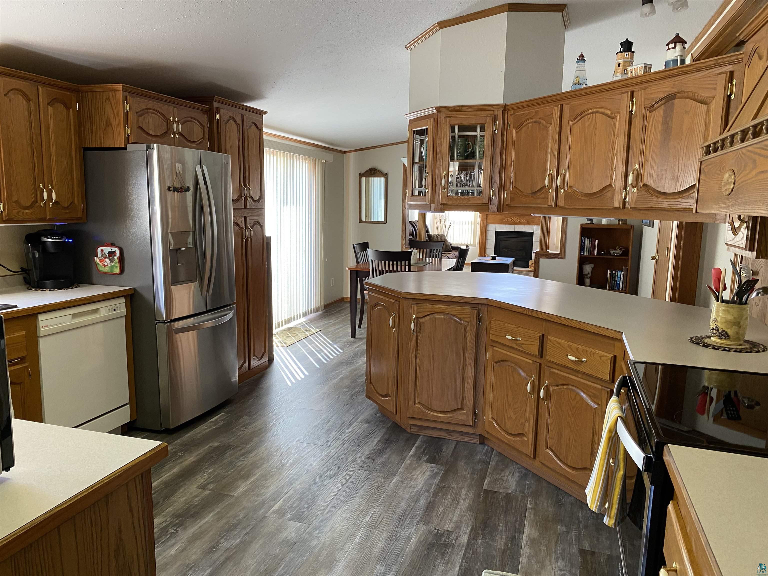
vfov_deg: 53.1
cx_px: 384
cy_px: 288
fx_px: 577
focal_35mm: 26
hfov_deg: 67.3
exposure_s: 1/60
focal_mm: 4.25
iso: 160
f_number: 1.8
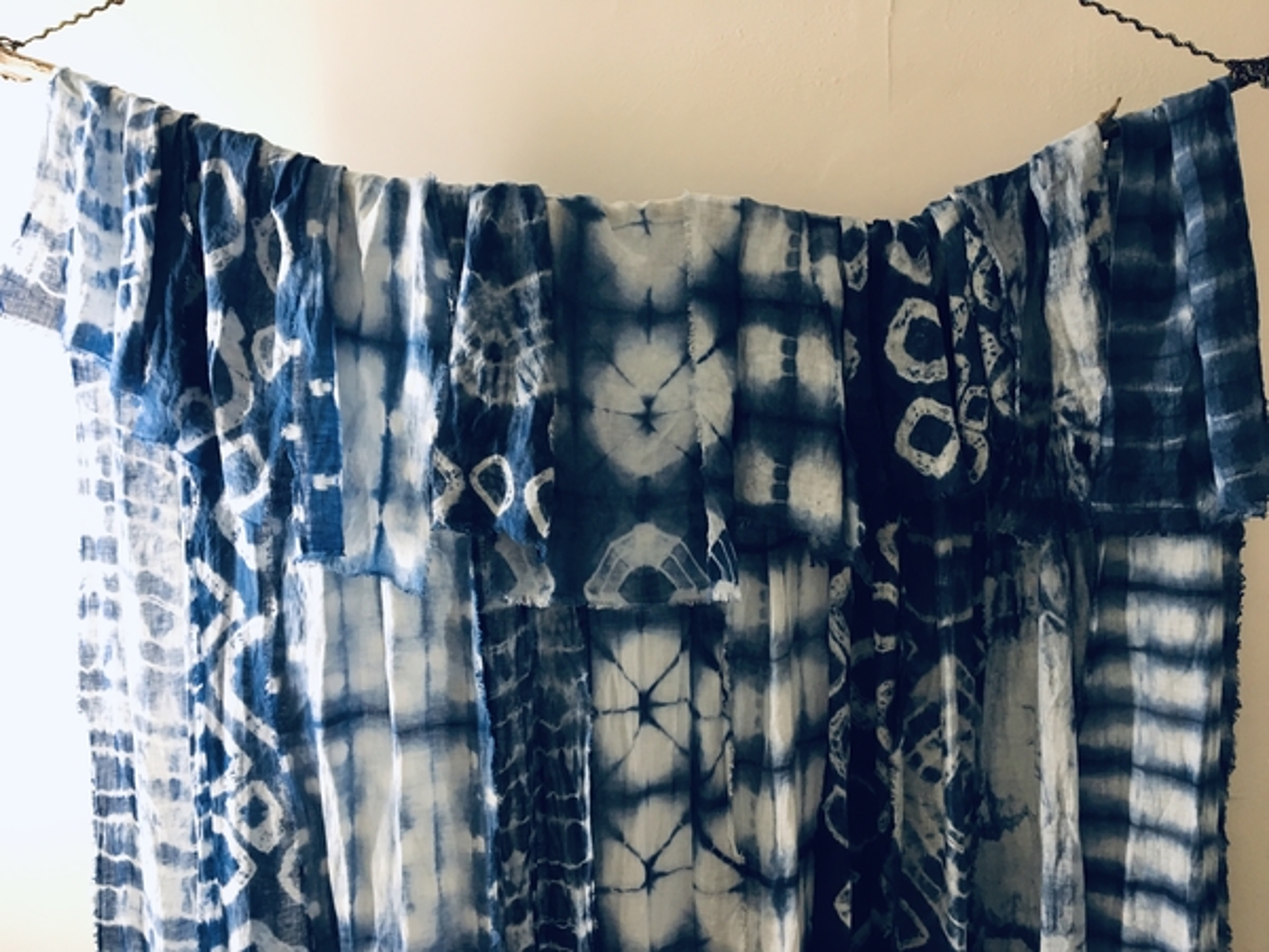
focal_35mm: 29
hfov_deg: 61.7
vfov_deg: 48.2
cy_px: 476
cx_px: 634
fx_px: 1063
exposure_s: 1/30
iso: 80
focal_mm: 4.15
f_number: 2.2
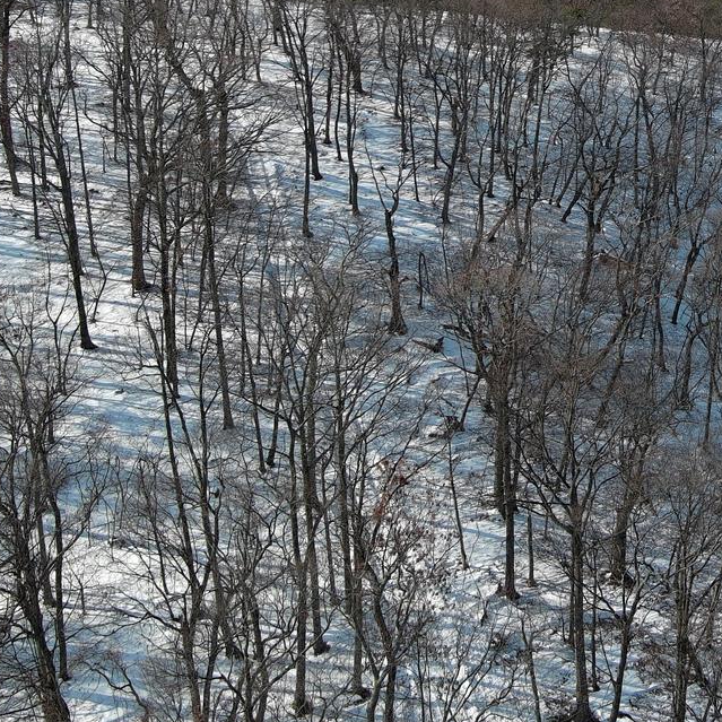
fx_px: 1864
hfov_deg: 20.8
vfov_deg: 21.3
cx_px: 797
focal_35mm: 79
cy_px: 21
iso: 100
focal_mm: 10.57
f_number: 2.8
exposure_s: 1/1248
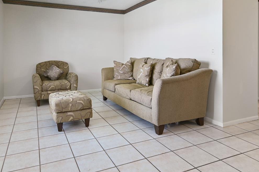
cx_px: 117
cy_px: 54
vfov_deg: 48.4
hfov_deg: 69.3
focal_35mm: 26
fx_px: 187
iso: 100
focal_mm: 16
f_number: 8
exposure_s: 1/2.5
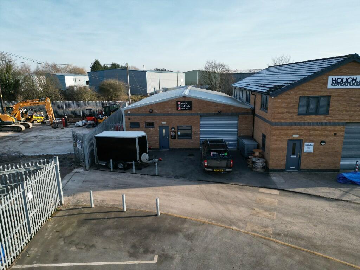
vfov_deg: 56.8
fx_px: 250
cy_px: 135
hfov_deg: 71.6
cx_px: 180
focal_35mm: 24
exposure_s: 1/2000
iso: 160
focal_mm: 6.72
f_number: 1.7
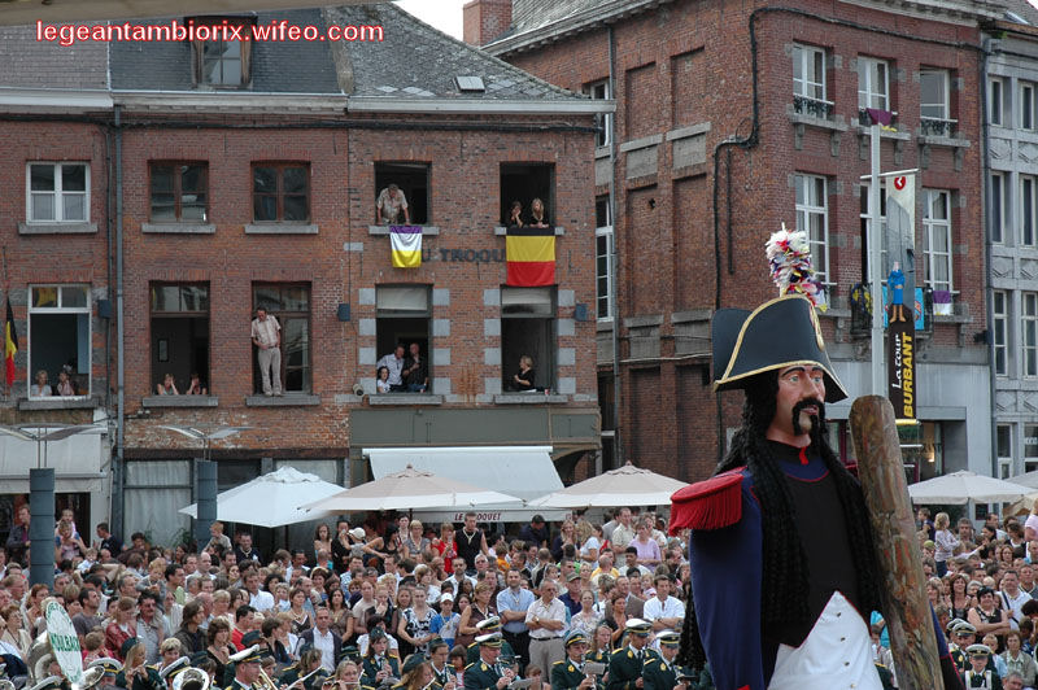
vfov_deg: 17.5
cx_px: 519
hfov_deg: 26.0
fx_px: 2247
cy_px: 345
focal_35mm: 78
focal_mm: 52
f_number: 6.3
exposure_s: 1/160
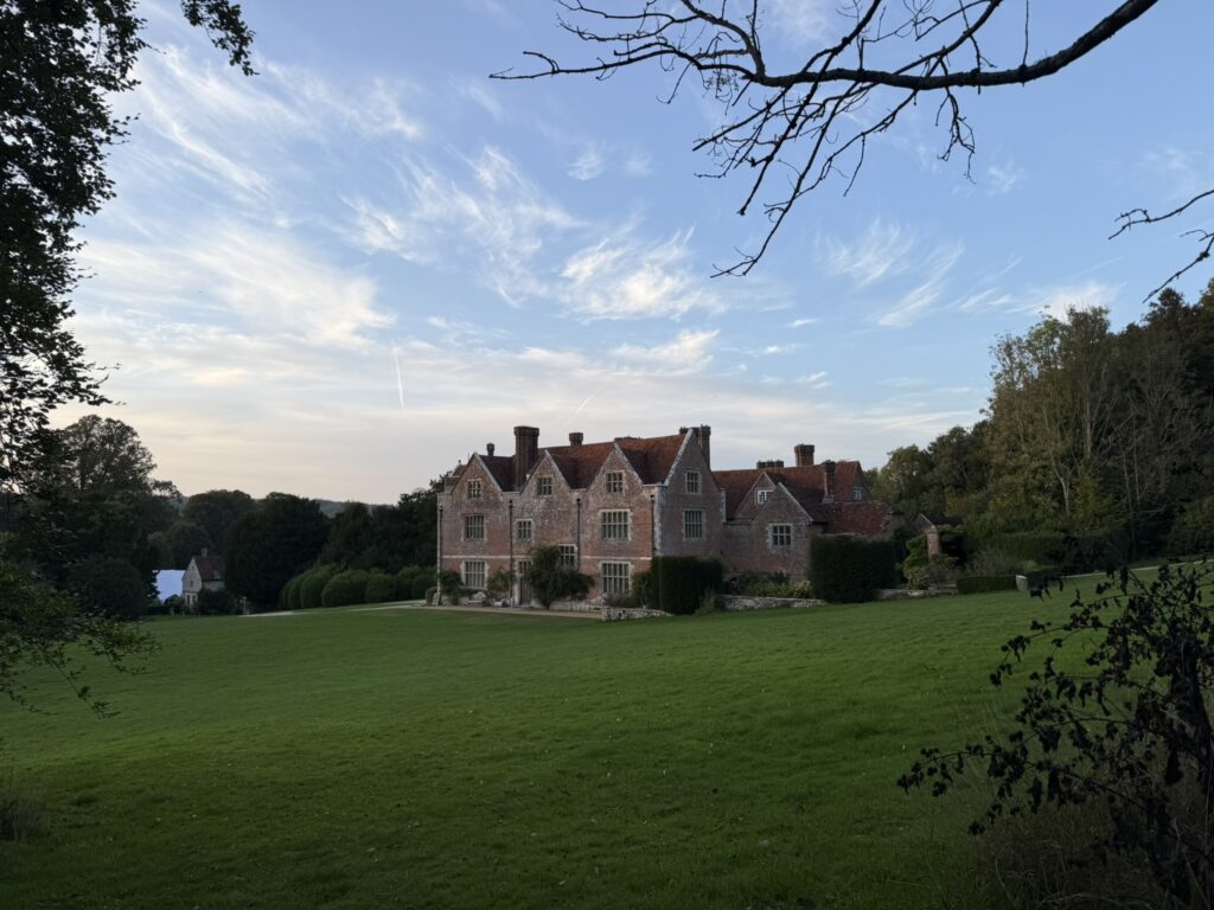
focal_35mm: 24
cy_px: 455
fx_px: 842
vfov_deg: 56.8
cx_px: 607
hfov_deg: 71.6
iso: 80
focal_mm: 6.76
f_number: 1.78
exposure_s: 1/967
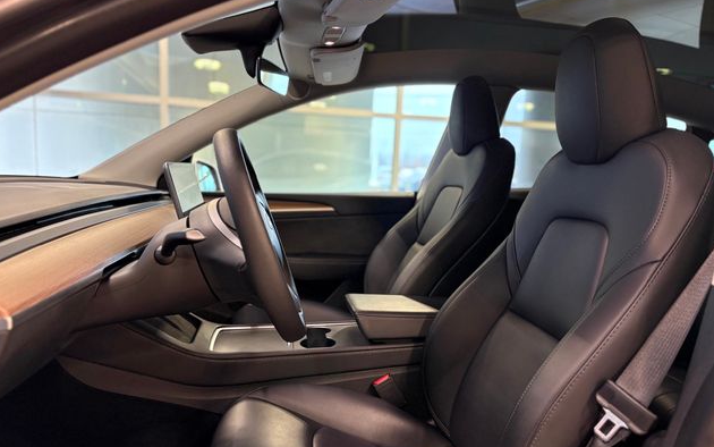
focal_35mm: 28
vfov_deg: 44.4
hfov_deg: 66.5
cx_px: 359
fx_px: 545
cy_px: 258
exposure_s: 1/60
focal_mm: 5.96
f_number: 1.6
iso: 200
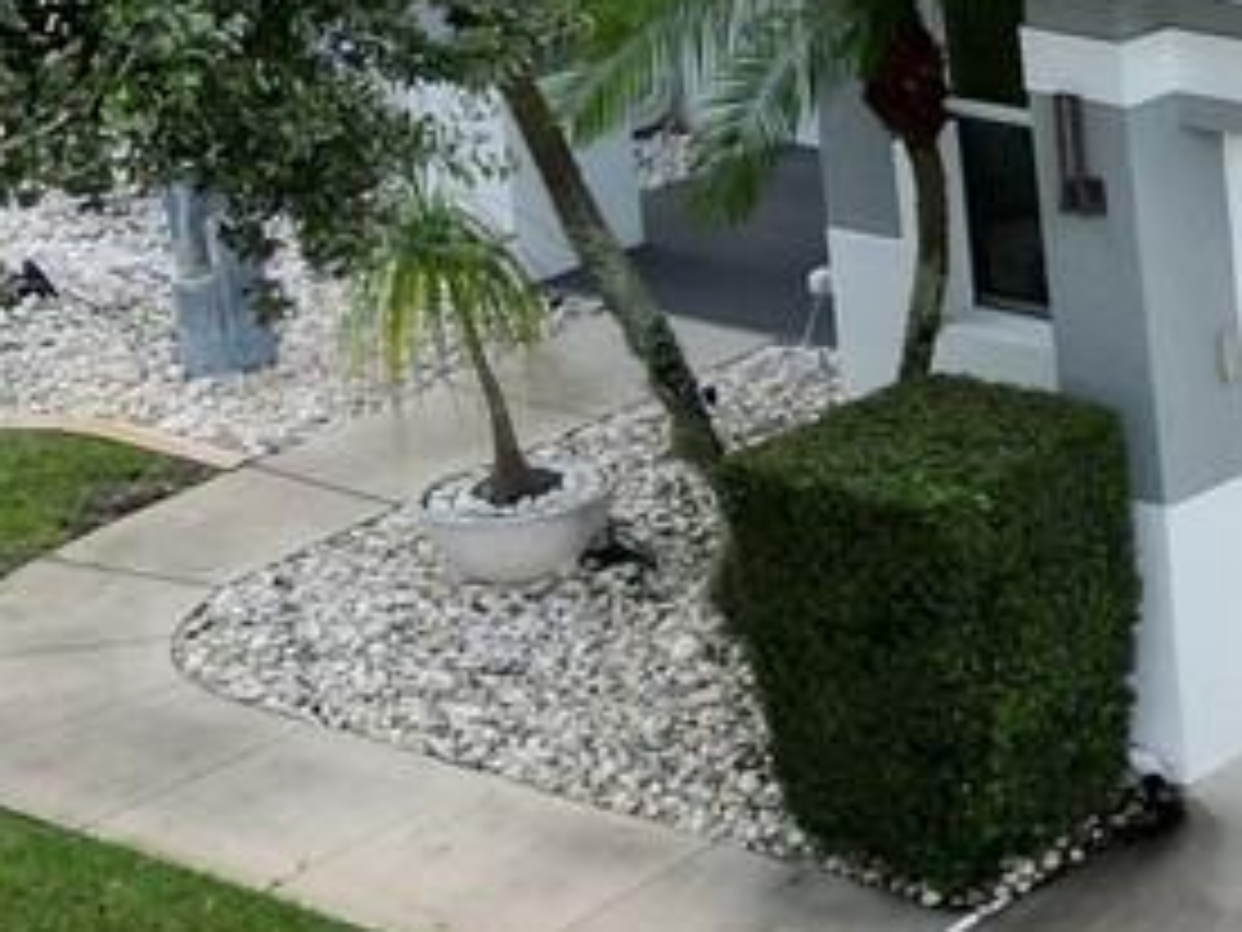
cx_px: 2295
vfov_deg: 10.6
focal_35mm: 139
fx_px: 4987
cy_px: 131
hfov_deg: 12.8
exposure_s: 1/1000
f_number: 1.7
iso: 110
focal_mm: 6.72
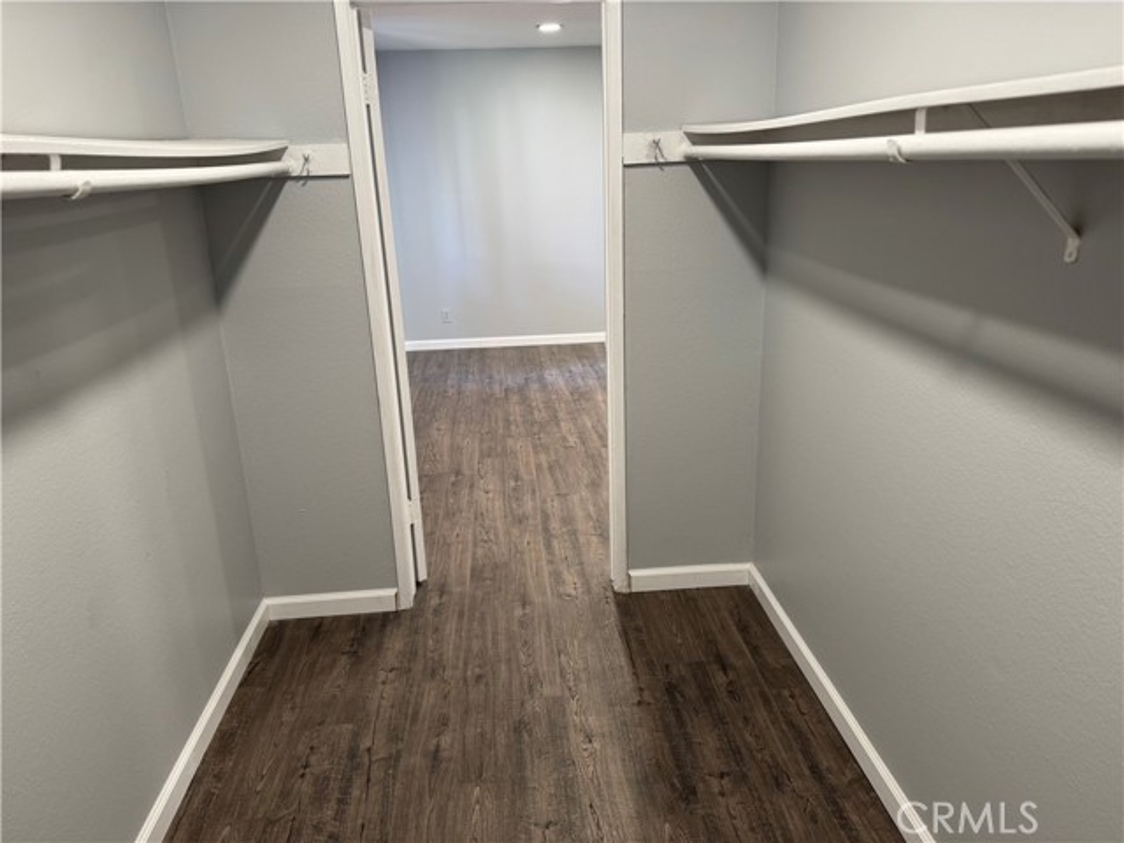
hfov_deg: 71.6
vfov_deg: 56.8
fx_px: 779
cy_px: 422
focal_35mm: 24
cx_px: 562
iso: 160
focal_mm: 6.76
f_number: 1.78
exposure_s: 1/60
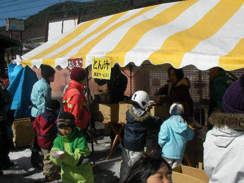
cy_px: 85
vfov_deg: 34.3
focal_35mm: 42
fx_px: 296
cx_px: 132
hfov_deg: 44.8
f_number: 5.6
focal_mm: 6.3
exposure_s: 1/572
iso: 50
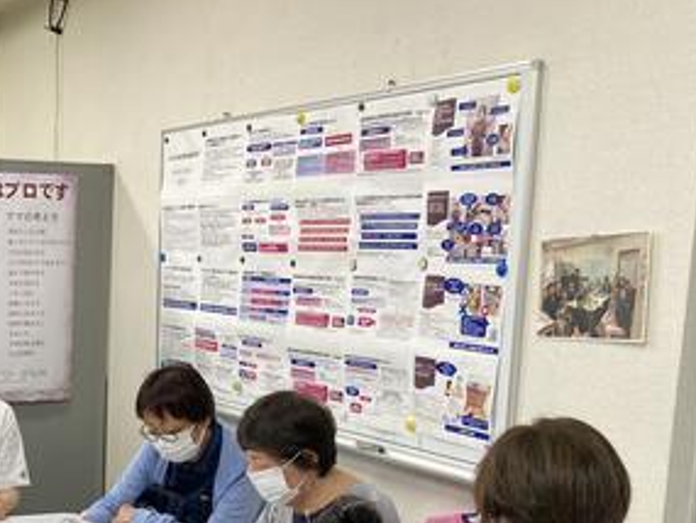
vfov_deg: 24.0
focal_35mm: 59
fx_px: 1187
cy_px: 486
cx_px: 93
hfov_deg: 31.4
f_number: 1.8
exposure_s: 1/60
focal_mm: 3.99
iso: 64
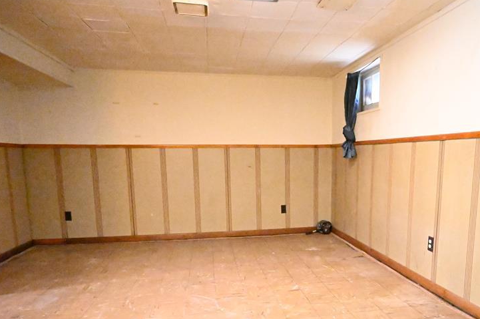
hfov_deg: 66.7
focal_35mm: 27
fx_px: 360
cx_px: 290
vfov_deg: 46.8
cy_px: 222
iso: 25600
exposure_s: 1/400
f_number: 1.6
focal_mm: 13
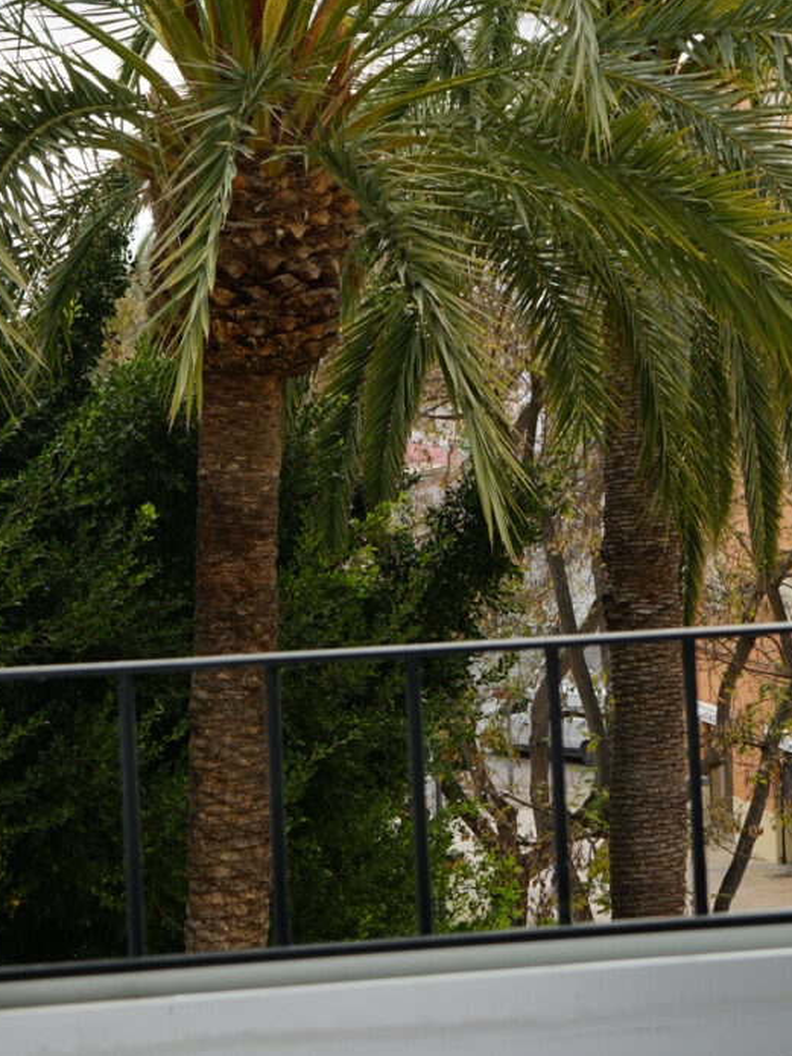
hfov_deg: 17.4
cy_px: 419
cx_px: 360
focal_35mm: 85
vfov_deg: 23.0
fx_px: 2594
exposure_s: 1/80
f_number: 7.1
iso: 100
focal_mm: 38
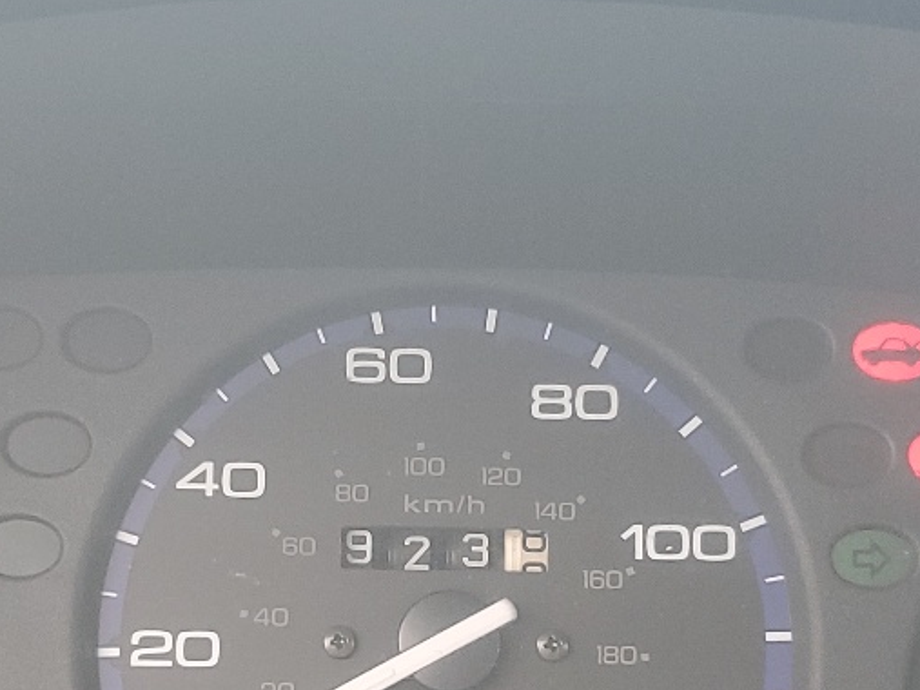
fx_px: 2179
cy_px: 605
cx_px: 441
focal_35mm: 82
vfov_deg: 17.7
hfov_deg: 23.8
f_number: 1.5
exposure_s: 1/60.2
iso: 82
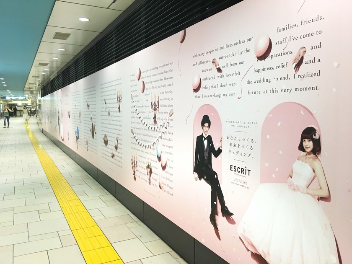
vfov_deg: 48.2
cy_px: 132
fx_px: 295
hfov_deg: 61.7
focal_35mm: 29
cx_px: 176
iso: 50
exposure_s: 1/15
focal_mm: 4.15
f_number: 2.2
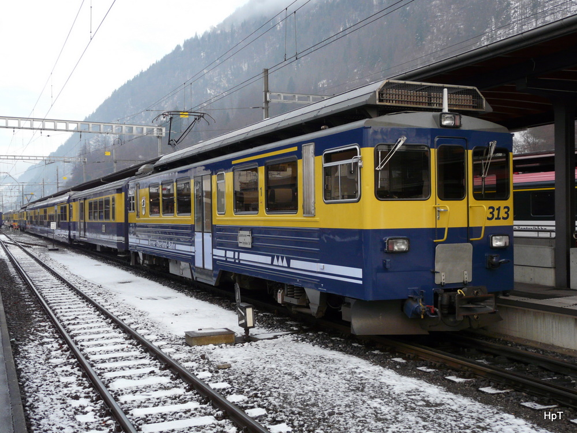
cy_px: 216
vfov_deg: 36.0
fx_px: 667
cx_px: 288
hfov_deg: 46.8
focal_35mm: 40
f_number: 3.2
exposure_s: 1/160
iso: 200
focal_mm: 6.5
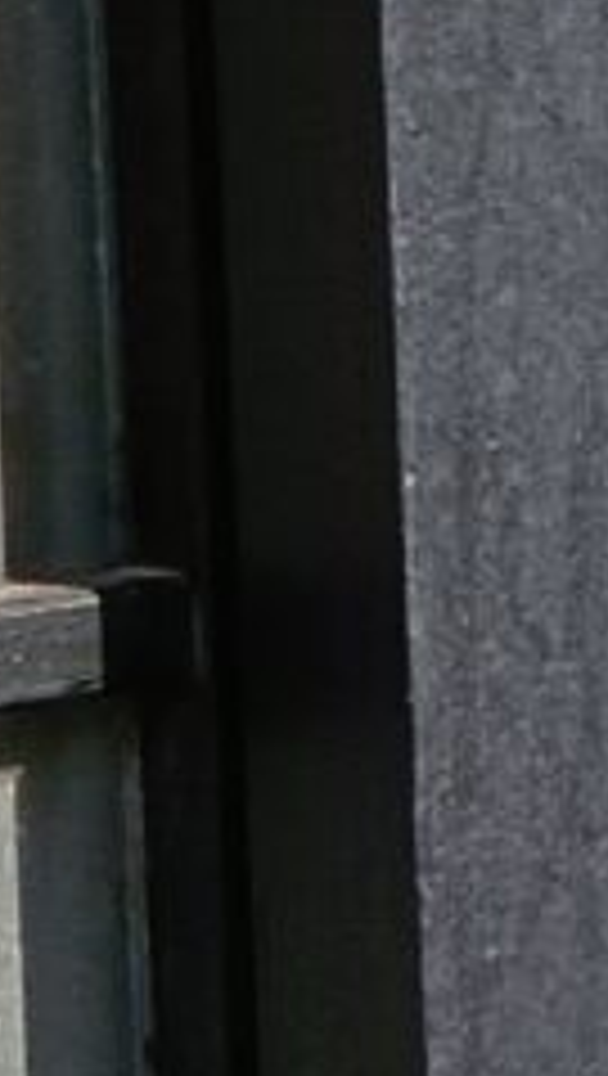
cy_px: -54
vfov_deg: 4.6
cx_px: 2090
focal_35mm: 471
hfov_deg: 2.5
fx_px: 13457
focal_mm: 4.7
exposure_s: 1/905
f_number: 1.7
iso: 50
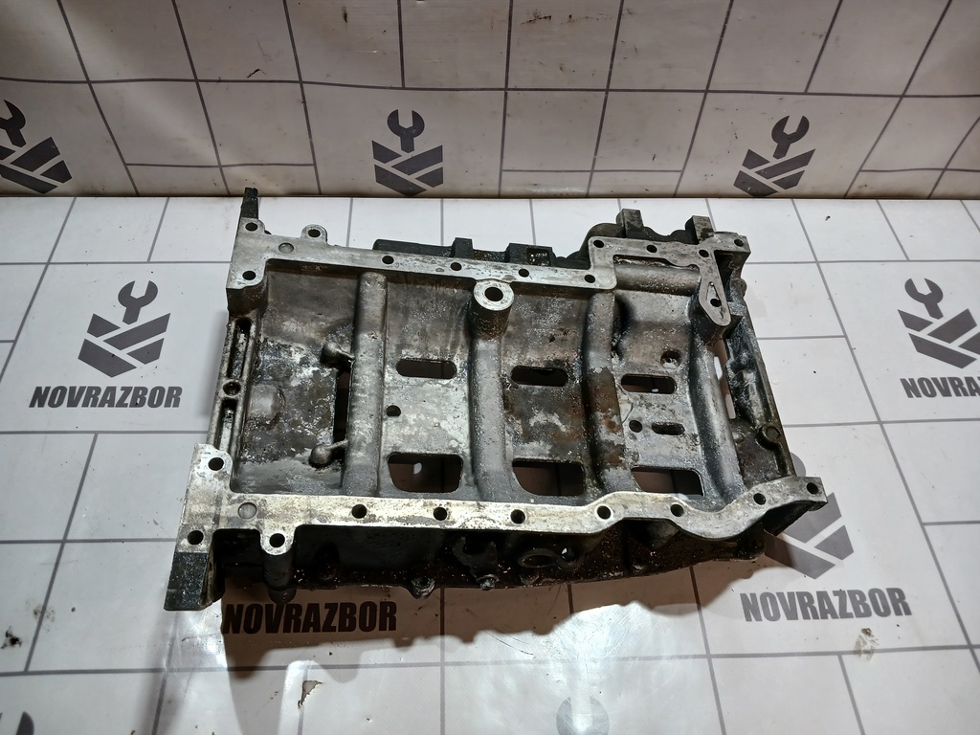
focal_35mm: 27
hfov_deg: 65.3
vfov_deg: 51.4
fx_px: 764
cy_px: 368
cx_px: 490
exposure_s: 1/50
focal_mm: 4
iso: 50
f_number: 1.8
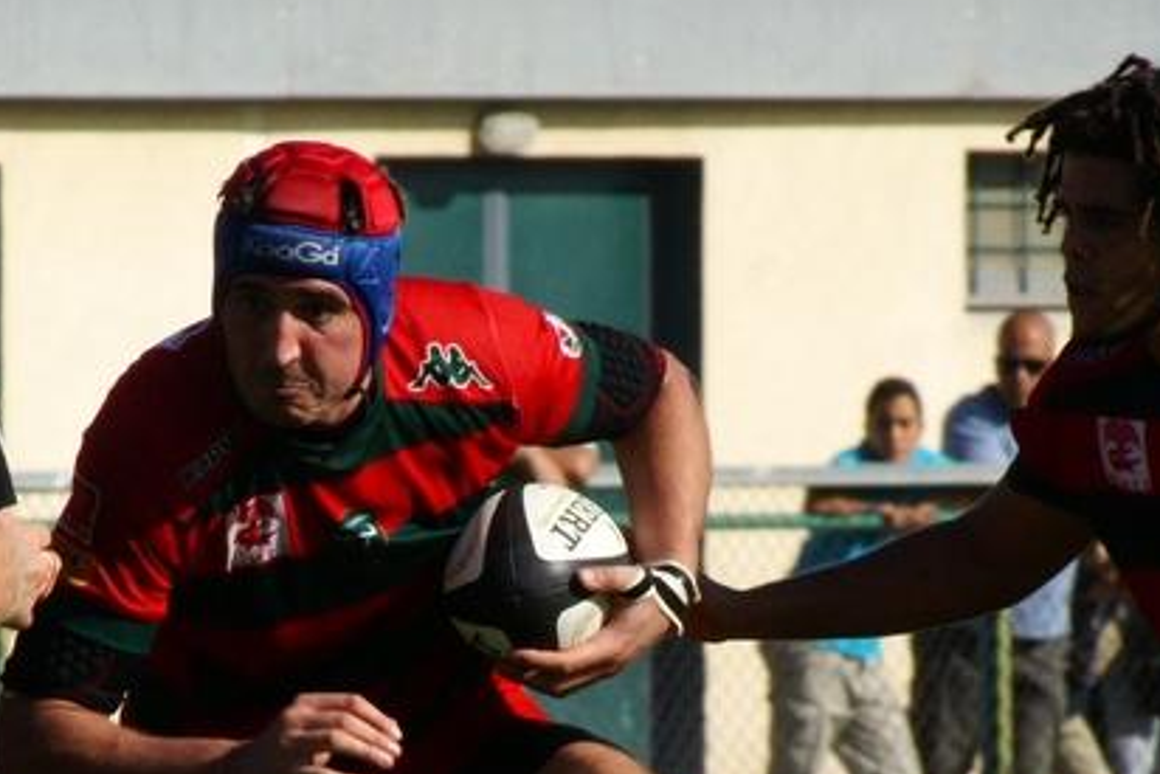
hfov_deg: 1.8
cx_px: 659
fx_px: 36035
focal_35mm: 1118
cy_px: 780
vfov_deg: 1.2
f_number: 18
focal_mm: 300
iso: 800
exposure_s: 1/640
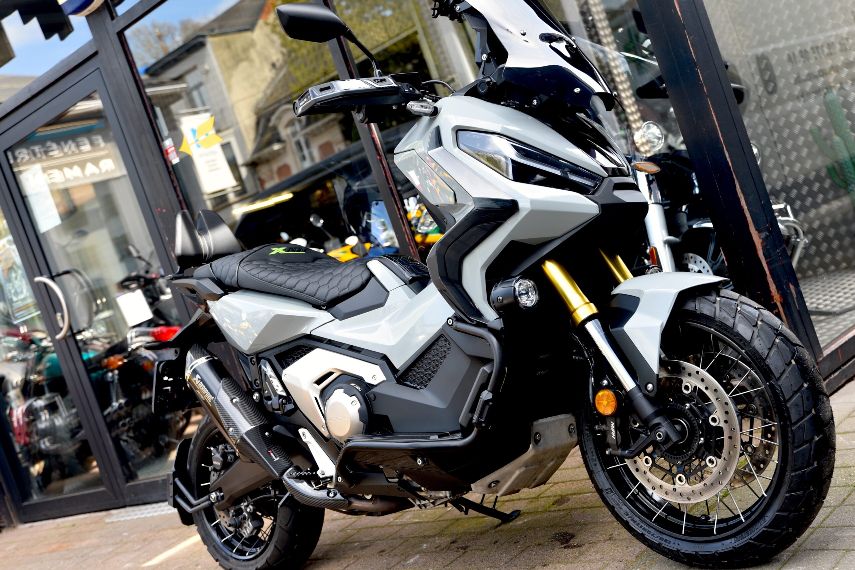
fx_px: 1188
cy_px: 285
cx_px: 428
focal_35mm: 50
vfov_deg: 27.0
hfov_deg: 39.6
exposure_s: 1/80
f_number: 4.5
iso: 100
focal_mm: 50
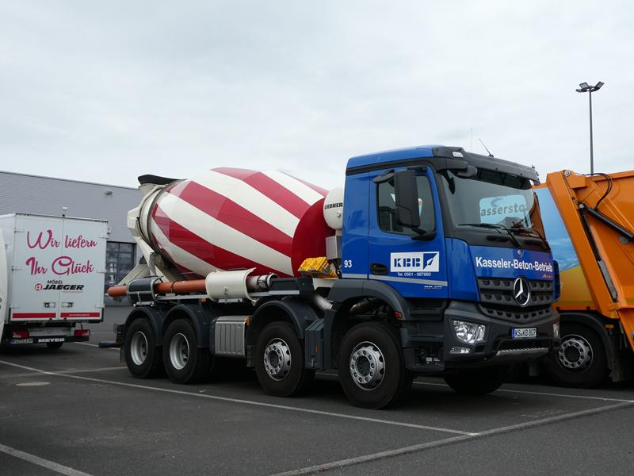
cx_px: 317
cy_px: 238
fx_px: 678
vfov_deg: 38.7
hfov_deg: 50.1
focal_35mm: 37
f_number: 3.7
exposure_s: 1/500
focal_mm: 6.7
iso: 80
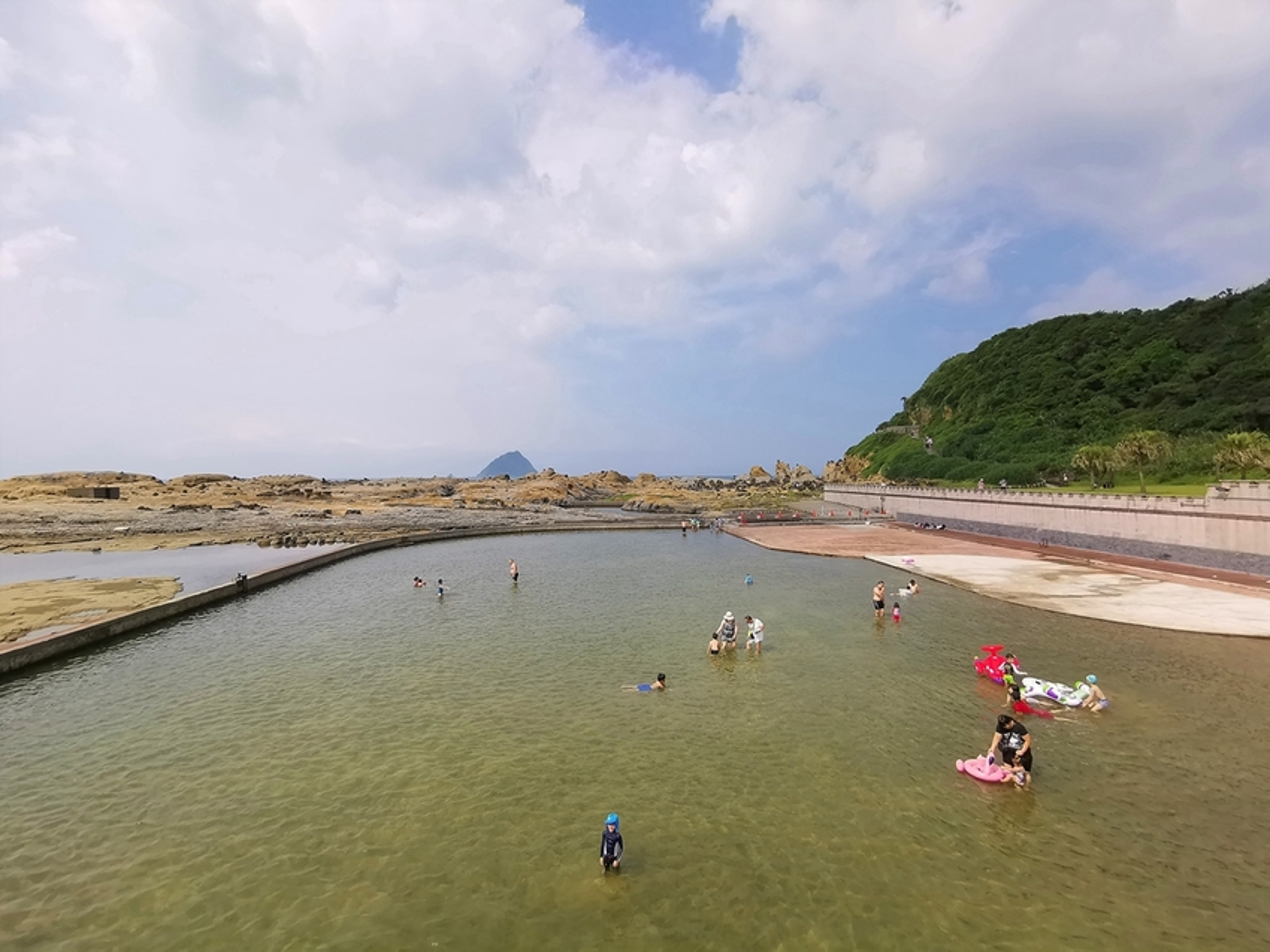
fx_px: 587
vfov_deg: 78.1
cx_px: 635
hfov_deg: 94.5
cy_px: 476
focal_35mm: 16
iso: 50
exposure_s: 1/1300
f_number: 2.2
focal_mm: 2.35
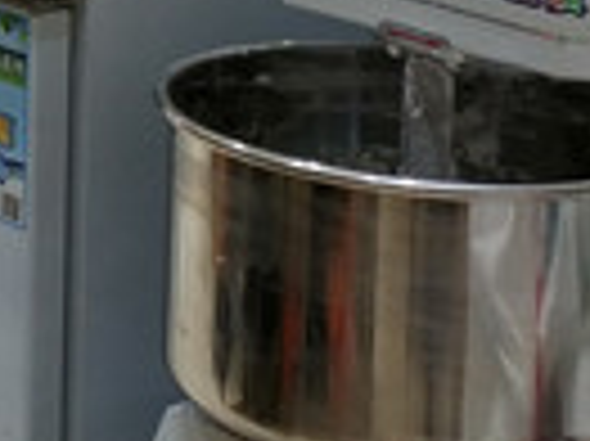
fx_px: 3338
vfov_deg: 7.2
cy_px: -482
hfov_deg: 9.2
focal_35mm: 196
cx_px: -725
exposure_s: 1/50
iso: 100
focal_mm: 4.5
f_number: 2
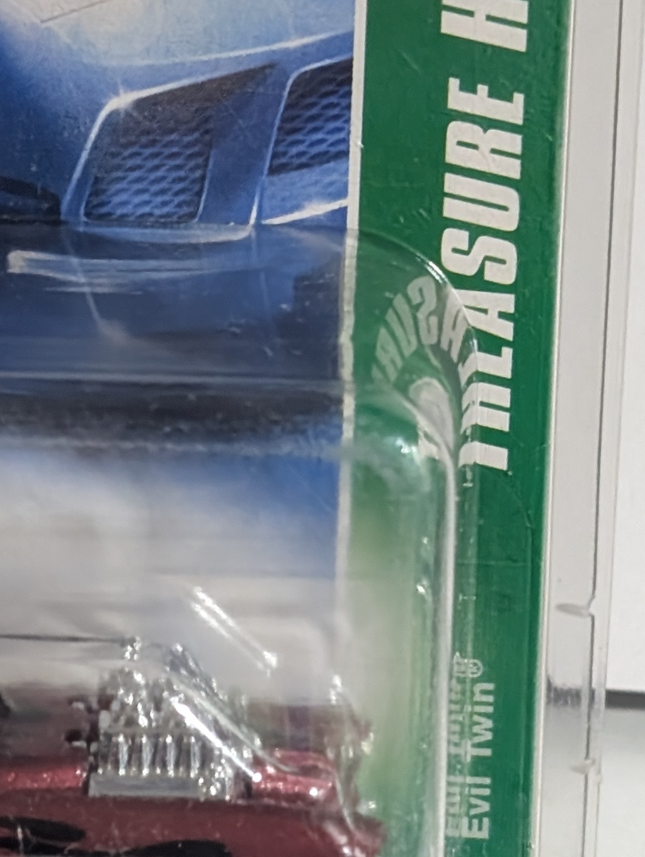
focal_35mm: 147
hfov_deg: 10.0
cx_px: -50
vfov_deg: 13.3
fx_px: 3643
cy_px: 174
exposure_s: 1/93.5
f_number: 1.68
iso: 323
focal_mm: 6.9
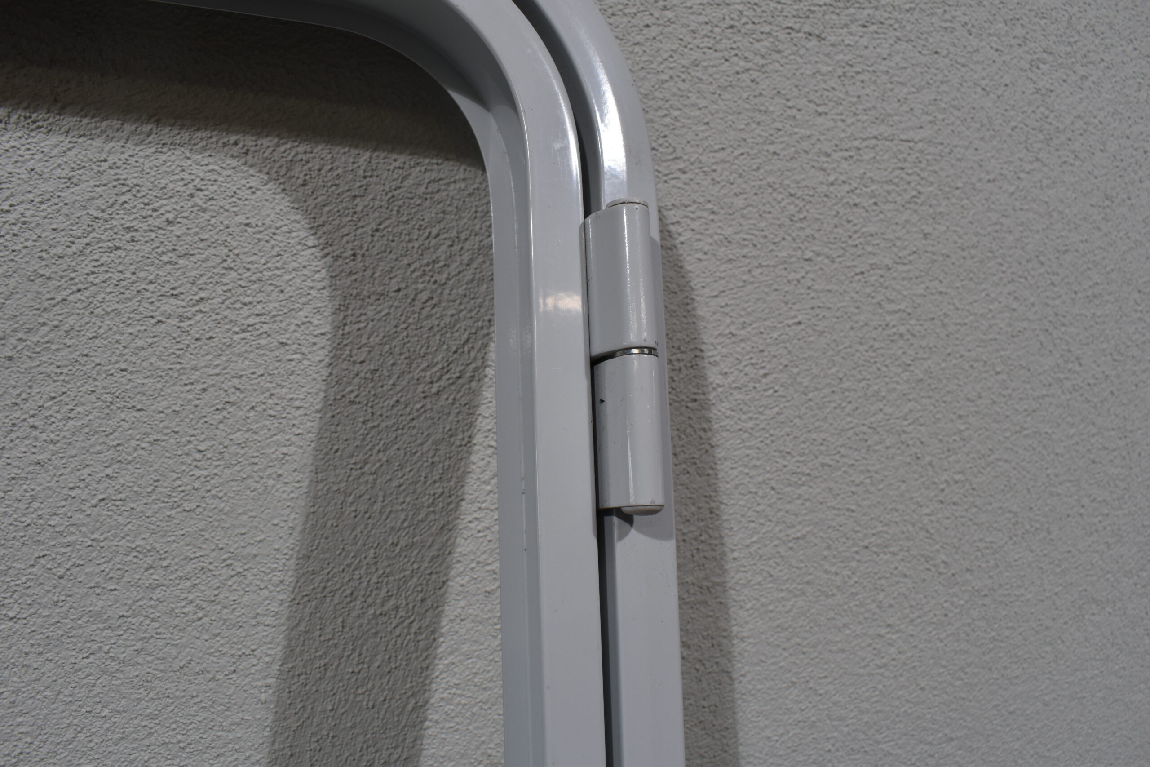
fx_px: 862
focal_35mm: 27
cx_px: 575
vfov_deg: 47.9
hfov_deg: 67.4
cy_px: 384
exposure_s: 1/60
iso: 180
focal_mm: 18
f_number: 8
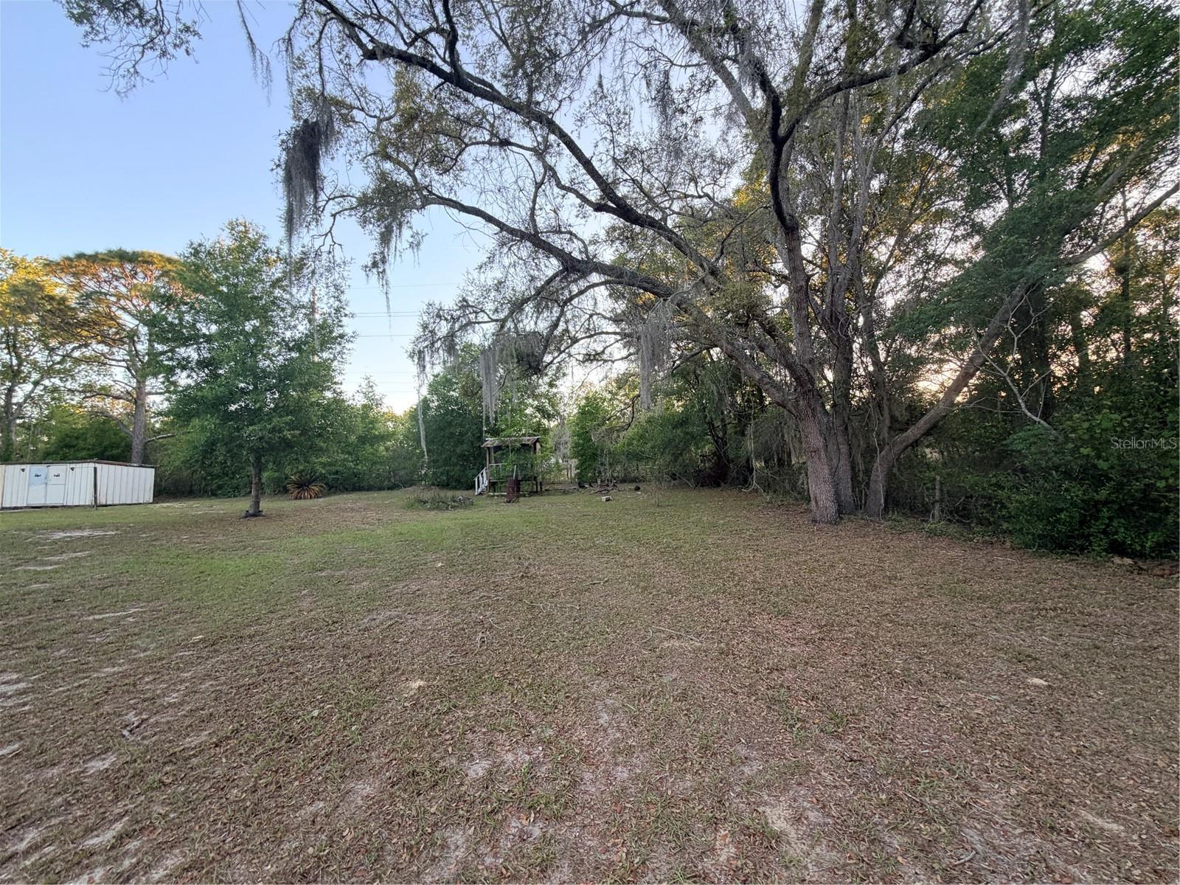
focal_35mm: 14
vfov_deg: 85.7
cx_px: 590
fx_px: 477
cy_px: 442
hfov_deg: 102.1
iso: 64
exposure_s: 1/121
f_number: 2.2
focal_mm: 2.22
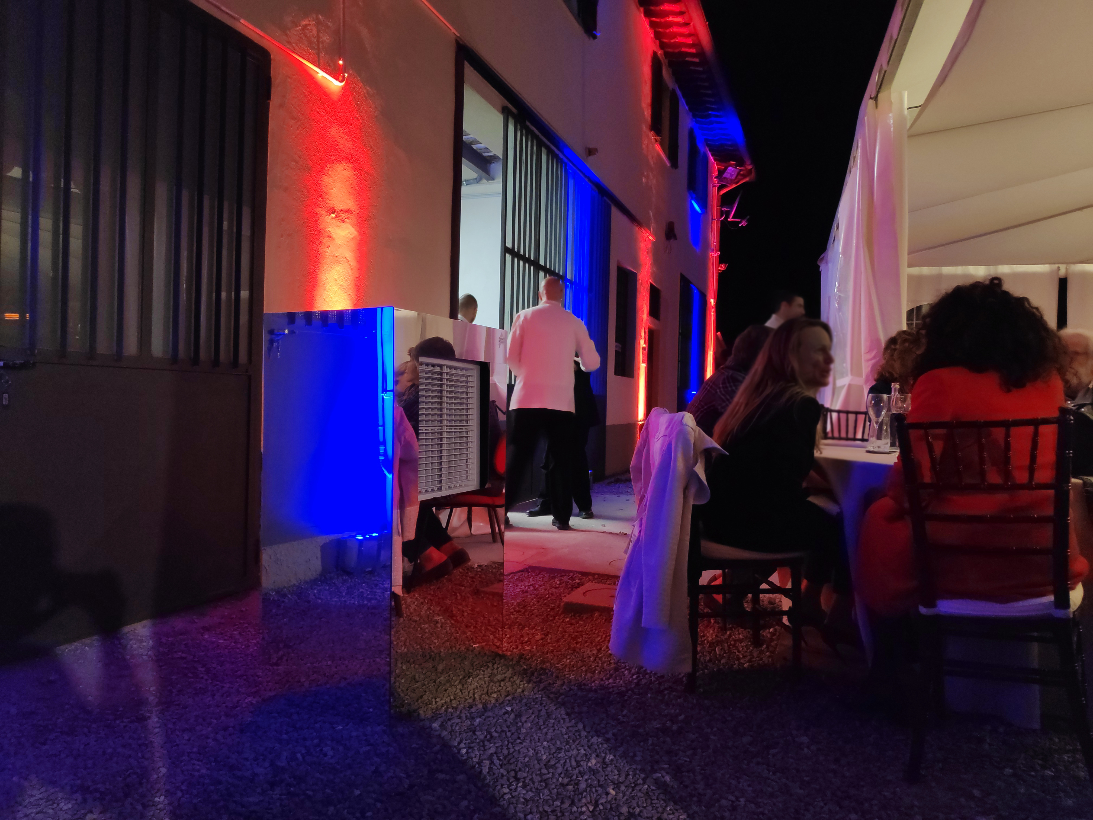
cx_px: 546
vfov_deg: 66.0
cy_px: 410
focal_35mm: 20
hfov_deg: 81.7
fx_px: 631
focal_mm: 3.94
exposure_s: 1/50
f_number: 1.9
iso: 602
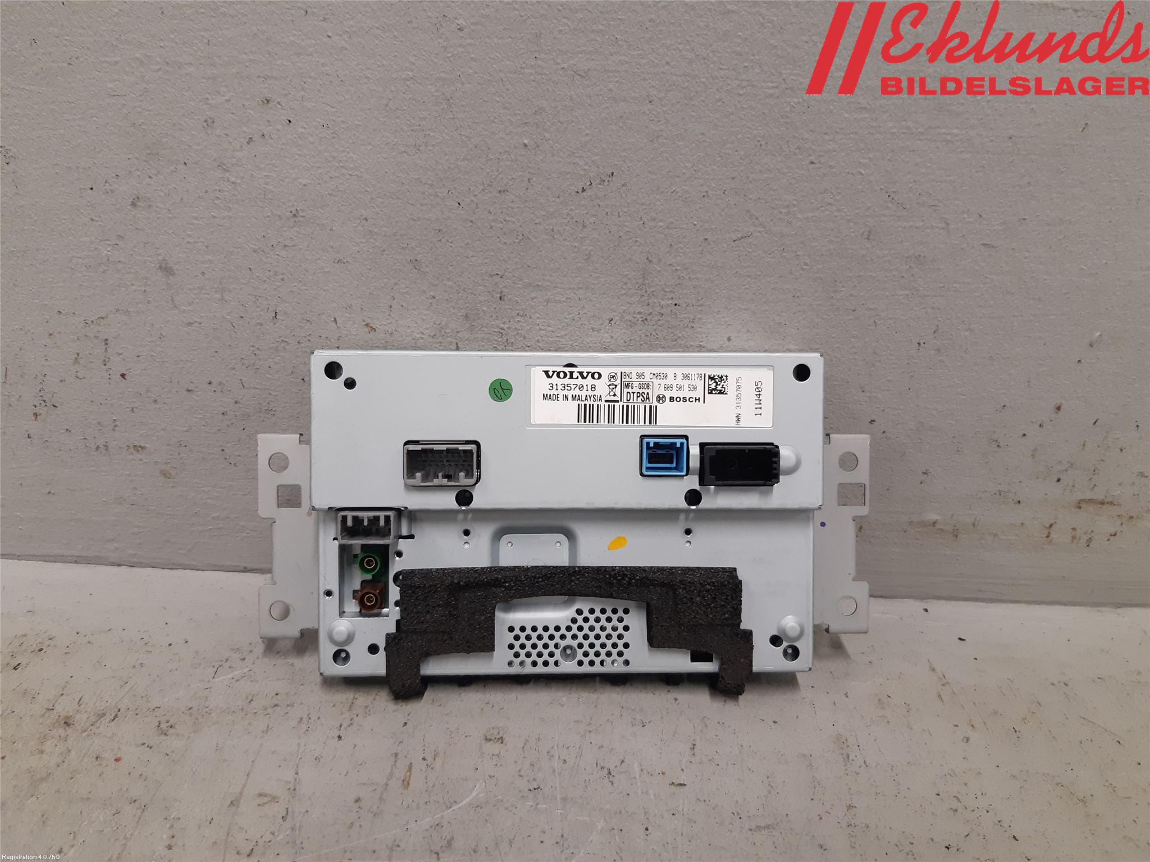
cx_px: 575
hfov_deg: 67.3
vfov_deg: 53.1
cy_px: 431
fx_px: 864
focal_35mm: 26
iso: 160
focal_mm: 3.93
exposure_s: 1/50
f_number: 1.7
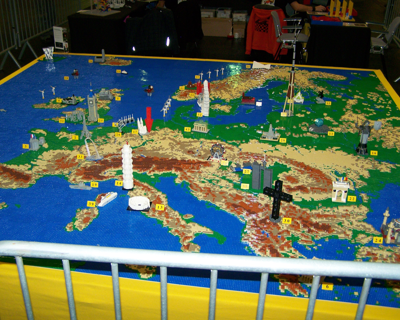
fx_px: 474
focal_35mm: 40
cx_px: 192
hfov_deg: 45.8
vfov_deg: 37.3
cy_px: 161
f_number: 2.8
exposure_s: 1/60
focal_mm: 6.3
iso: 160
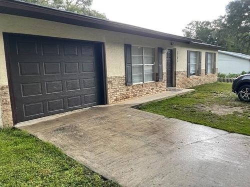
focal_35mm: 26
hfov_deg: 67.3
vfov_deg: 53.1
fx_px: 188
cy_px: 94
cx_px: 125
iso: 80
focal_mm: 5.1
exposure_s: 1/121
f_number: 1.6
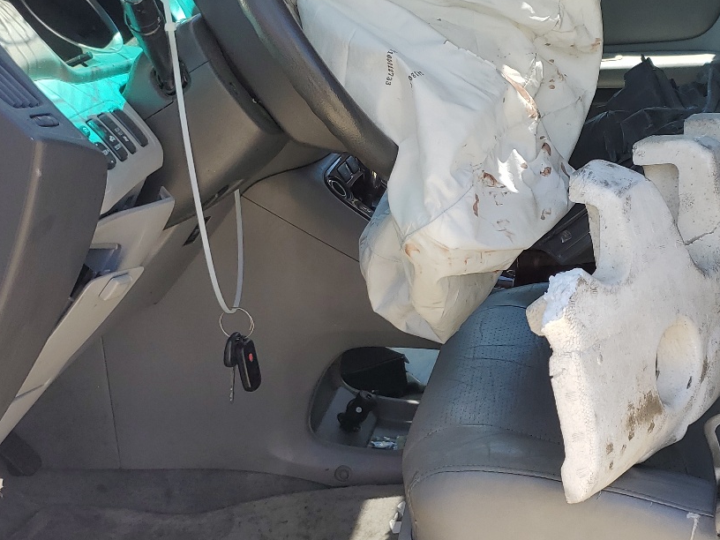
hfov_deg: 36.8
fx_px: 1061
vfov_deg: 28.5
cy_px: 243
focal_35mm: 51
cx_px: 519
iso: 50
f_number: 1.5
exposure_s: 1/769
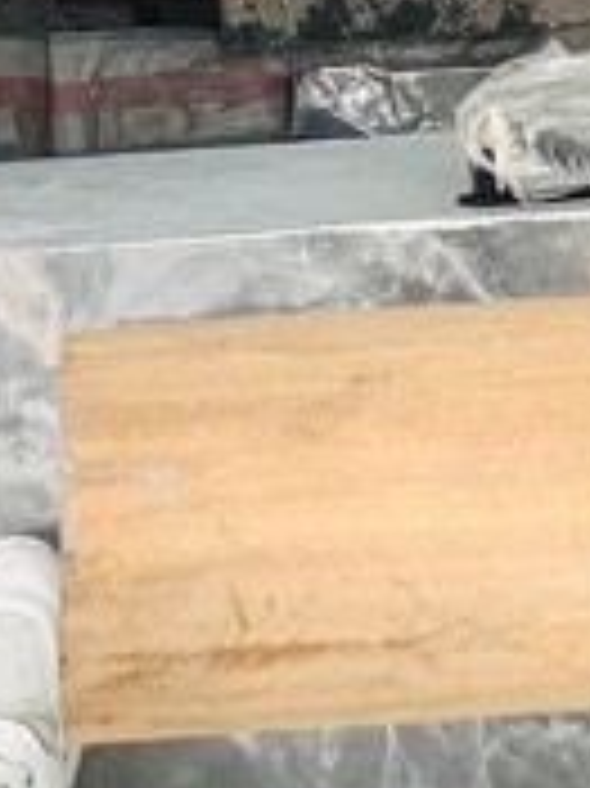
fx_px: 1729
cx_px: 117
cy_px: -932
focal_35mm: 76
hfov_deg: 19.2
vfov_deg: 16.5
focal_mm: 1.57
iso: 64
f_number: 1.8
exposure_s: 1/99
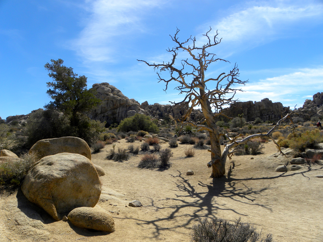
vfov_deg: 53.1
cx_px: 162
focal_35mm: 26
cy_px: 121
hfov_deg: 67.3
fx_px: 243
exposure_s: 1/317
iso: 64
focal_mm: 4.6
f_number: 6.3
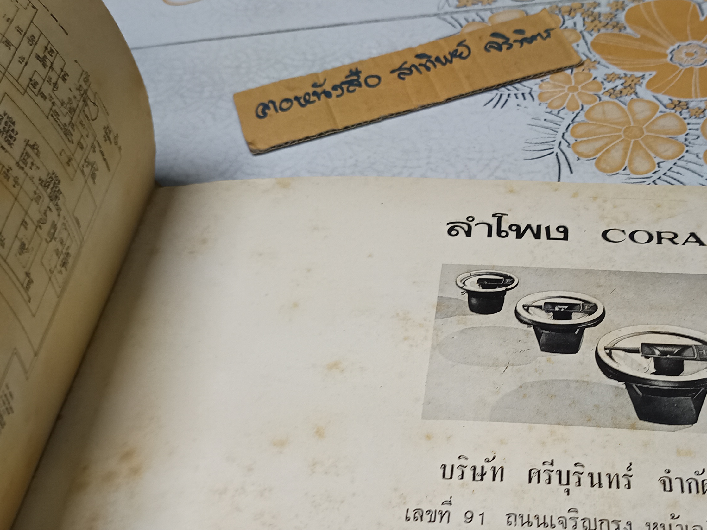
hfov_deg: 42.9
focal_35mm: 43
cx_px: 499
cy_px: 366
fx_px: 878
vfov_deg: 33.2
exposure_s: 1/33.3
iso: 846
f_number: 1.7
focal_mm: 5.31
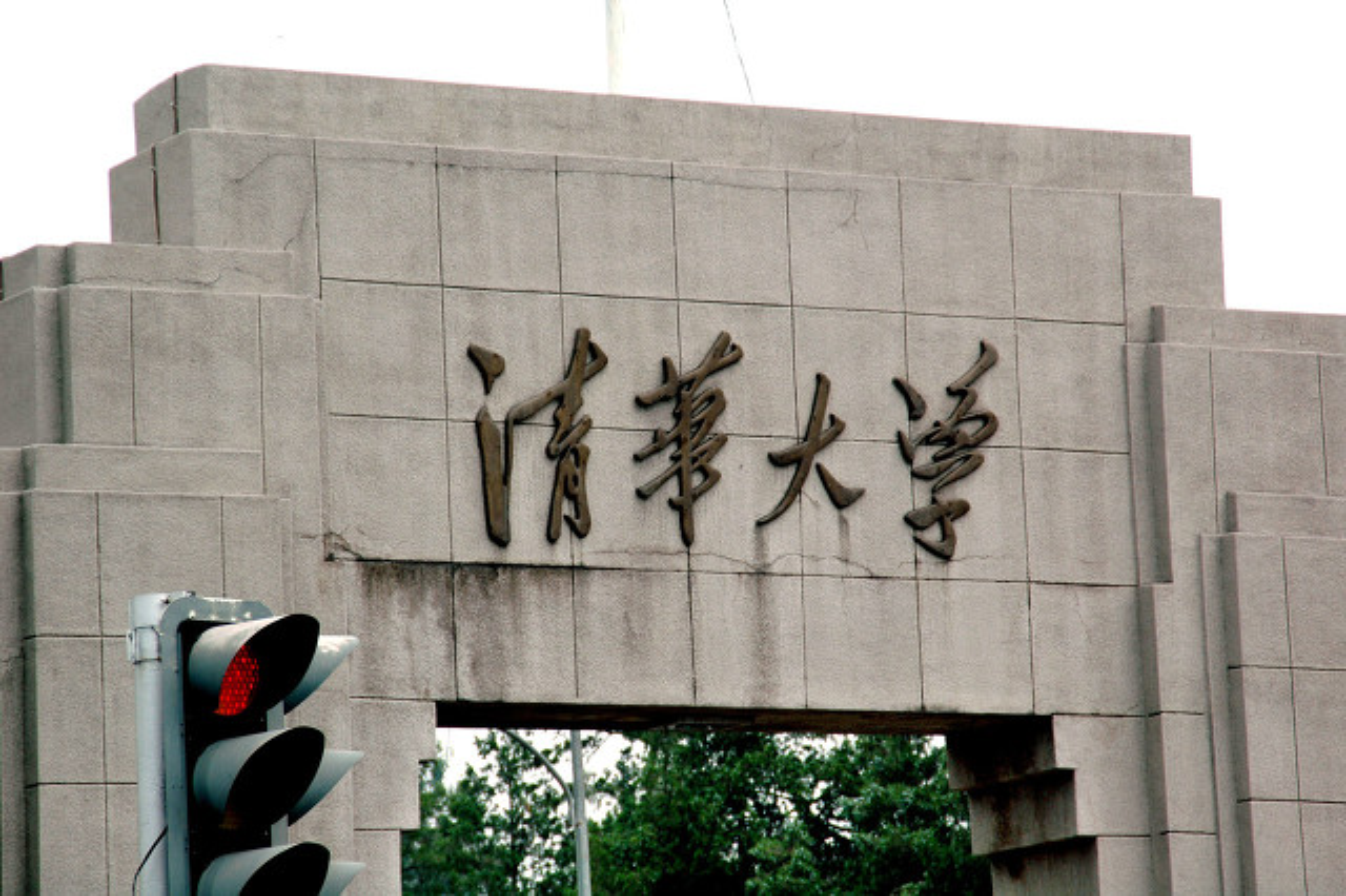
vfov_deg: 7.3
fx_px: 7006
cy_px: 448
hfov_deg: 11.0
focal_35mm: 188
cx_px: 673
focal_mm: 125
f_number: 8
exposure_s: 1/500
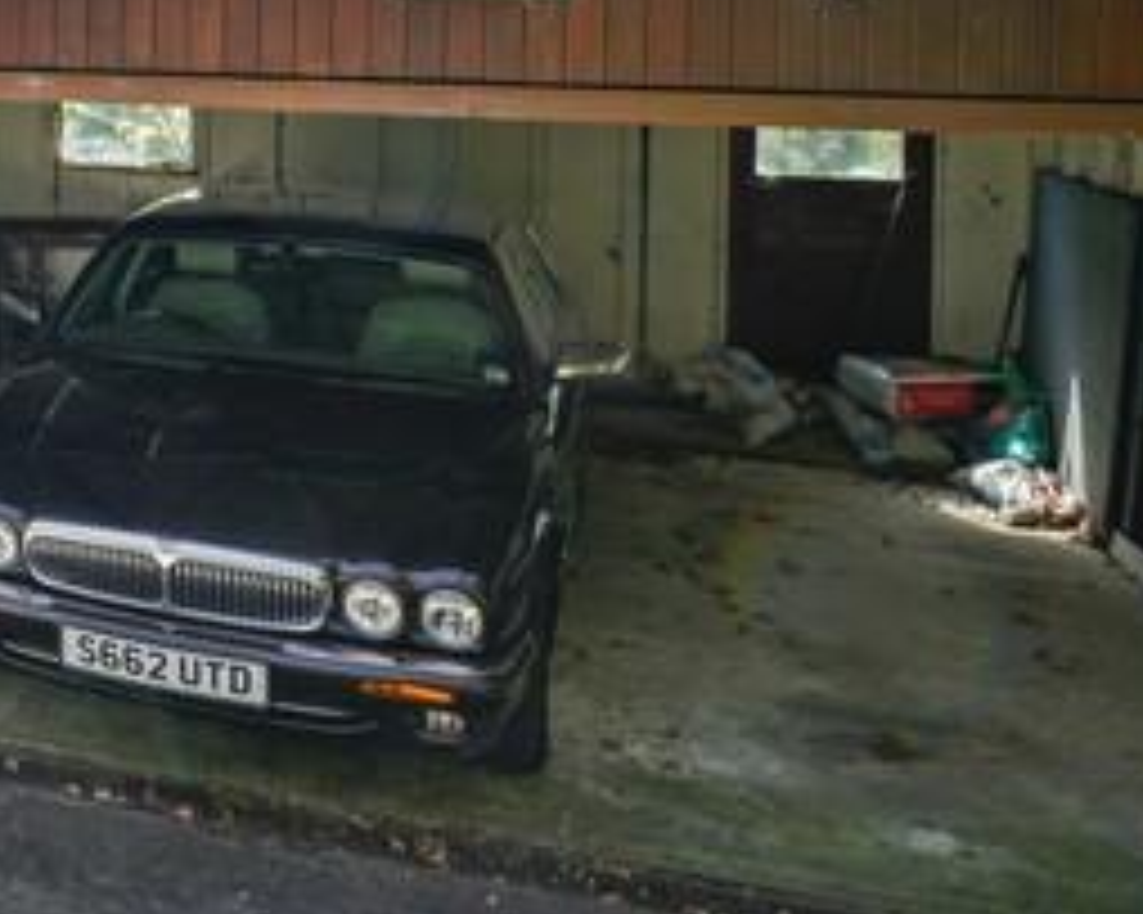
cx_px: -522
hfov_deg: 26.7
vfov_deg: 27.1
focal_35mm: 53
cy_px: 9
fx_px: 1792
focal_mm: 14
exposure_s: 1/250
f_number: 11
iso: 200
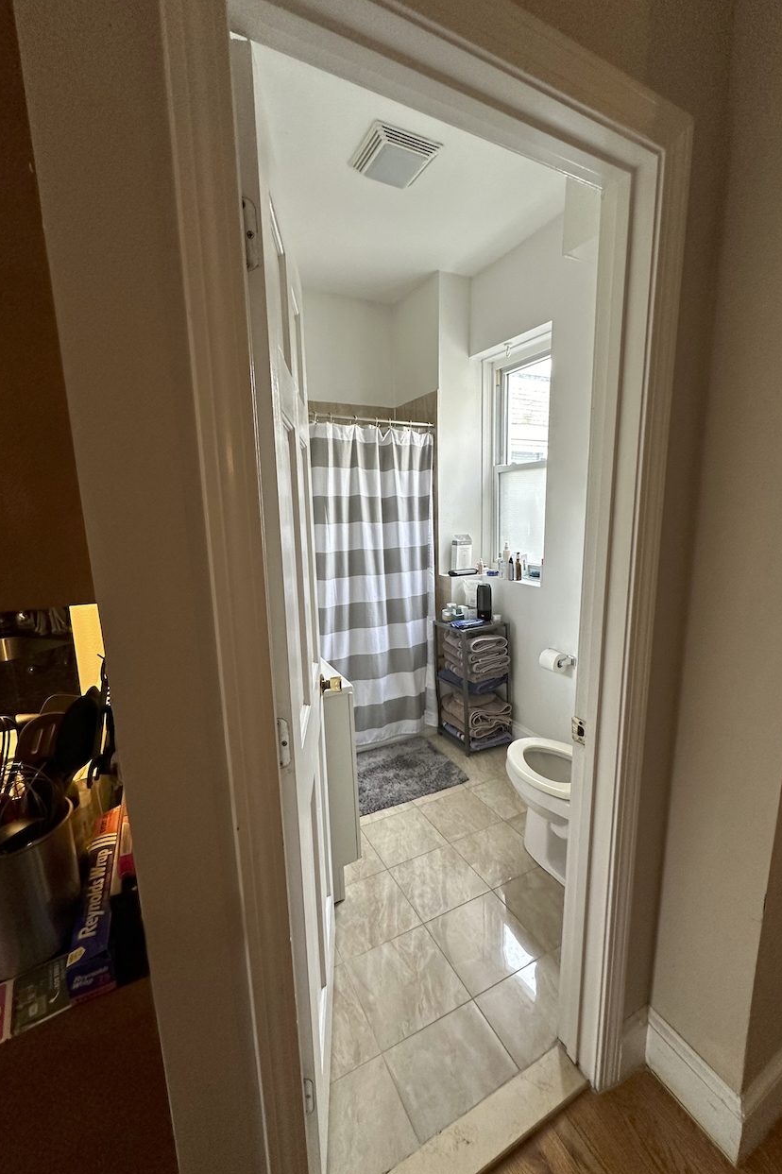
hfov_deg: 77.2
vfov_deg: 100.4
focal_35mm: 15
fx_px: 489
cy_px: 596
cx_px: 413
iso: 250
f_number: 2.2
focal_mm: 2.22
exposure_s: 1/120
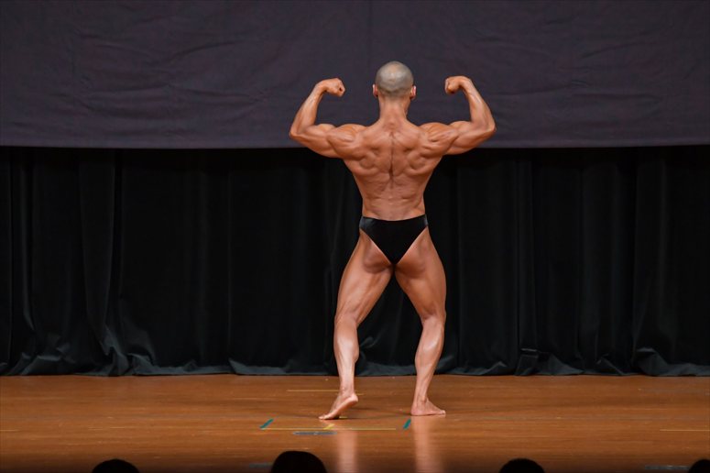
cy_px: 236
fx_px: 5322
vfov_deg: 5.1
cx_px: 355
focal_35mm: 270
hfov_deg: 7.6
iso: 4000
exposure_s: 1/400
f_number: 5.6
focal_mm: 180
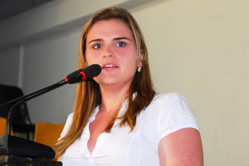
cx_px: 124
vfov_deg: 10.8
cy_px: 83
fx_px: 882
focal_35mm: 128
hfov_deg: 16.1
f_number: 5.6
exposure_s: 1/25
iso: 800
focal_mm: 85
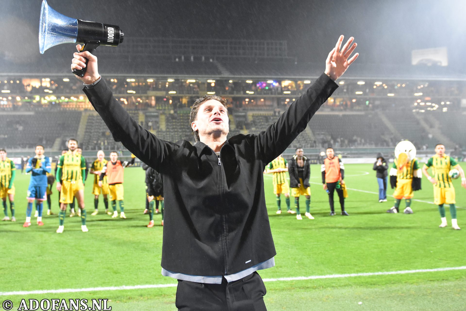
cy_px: 156
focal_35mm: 36
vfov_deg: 36.9
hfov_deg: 53.1
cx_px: 233
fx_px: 466
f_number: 3.2
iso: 4000
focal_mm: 24
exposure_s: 1/200
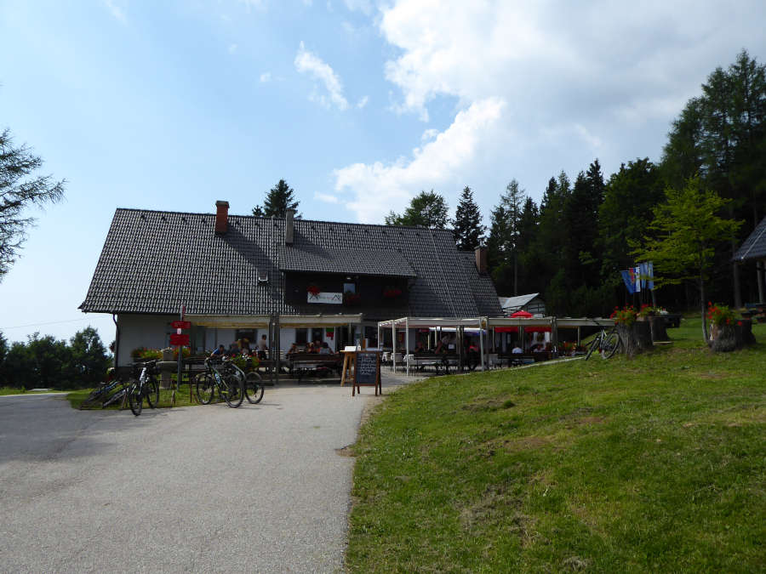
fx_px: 531
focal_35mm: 24
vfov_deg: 56.8
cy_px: 287
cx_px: 383
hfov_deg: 71.6
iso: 80
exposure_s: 1/1000
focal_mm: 4.3
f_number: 3.3
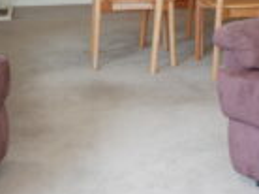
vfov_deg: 12.7
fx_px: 866
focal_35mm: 116
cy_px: 32
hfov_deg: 16.8
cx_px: 214
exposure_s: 1/30
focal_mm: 20
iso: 200
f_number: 4.1
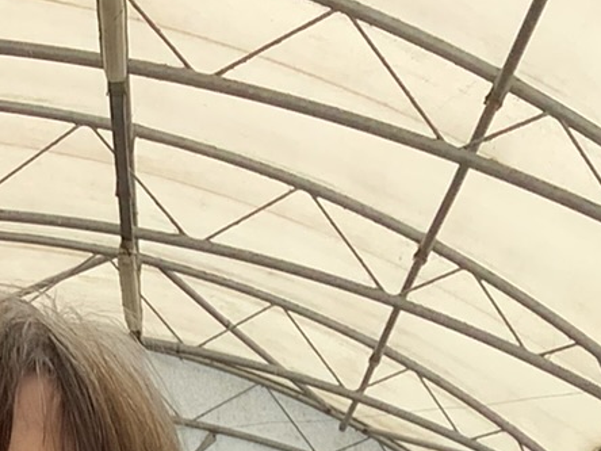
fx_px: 2483
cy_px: 1028
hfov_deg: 13.8
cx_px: 227
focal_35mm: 143
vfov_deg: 9.4
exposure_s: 1/426
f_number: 2.4
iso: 25
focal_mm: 3.3
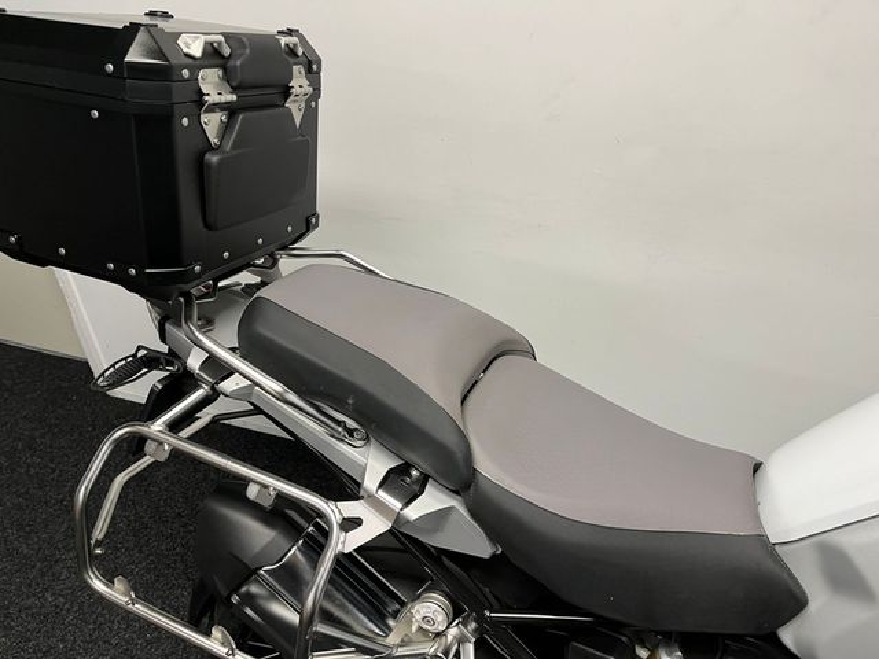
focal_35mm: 26
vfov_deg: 53.1
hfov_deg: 67.3
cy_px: 330
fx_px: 660
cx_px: 440
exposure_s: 1/50
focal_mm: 5.1
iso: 80
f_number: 1.6
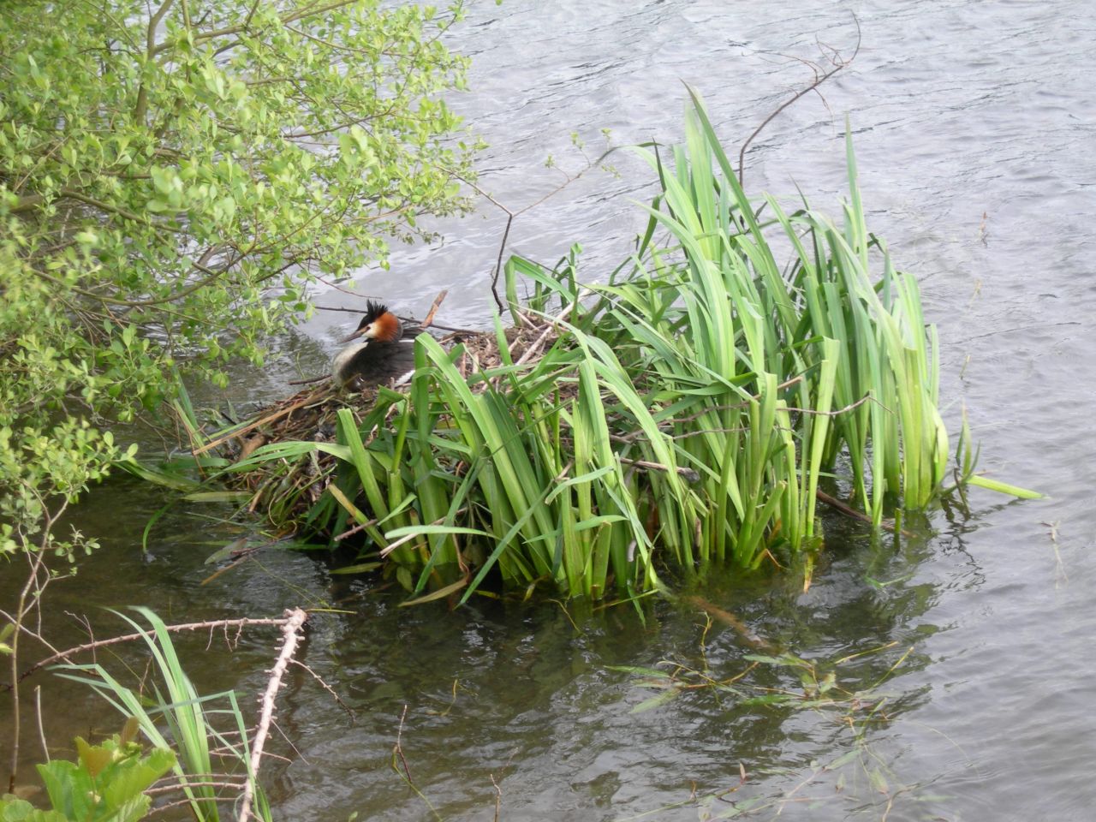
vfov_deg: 13.1
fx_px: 3578
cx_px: 548
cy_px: 411
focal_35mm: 113
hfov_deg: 17.4
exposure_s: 1/56
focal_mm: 23.4
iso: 50
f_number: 4.9
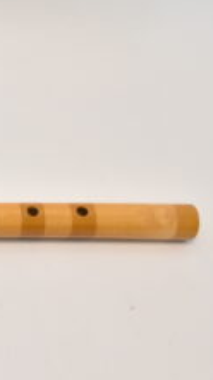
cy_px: 194
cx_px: -175
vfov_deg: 25.9
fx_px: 825
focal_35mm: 82
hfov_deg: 13.2
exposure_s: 1/40
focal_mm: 24
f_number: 11
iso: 1400
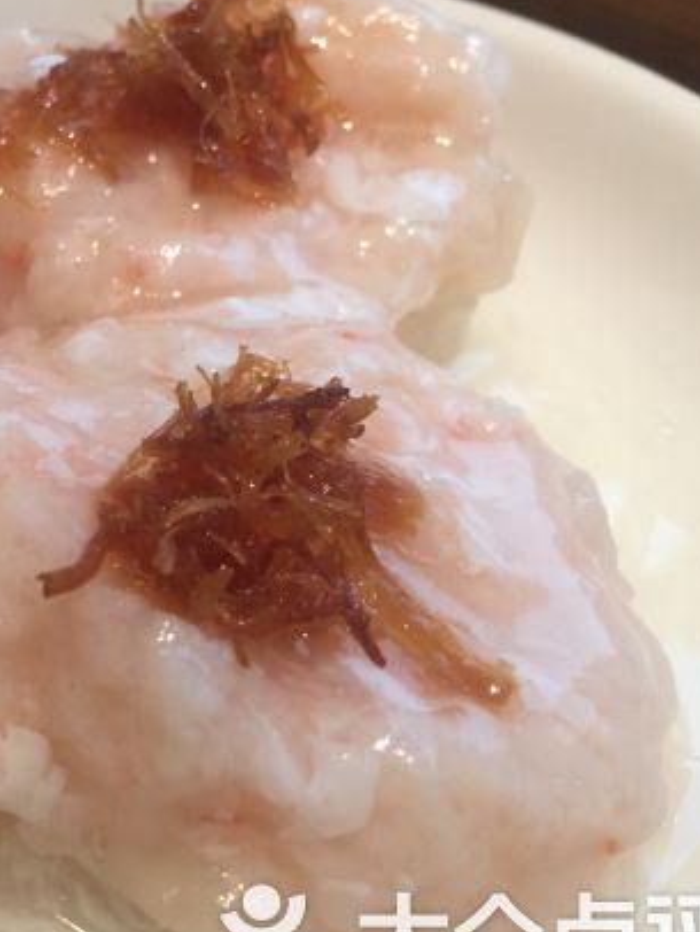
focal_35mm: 50
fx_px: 1347
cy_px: 456
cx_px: -7
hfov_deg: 27.4
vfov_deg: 38.2
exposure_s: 1/33
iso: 64
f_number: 2.2
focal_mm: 4.15
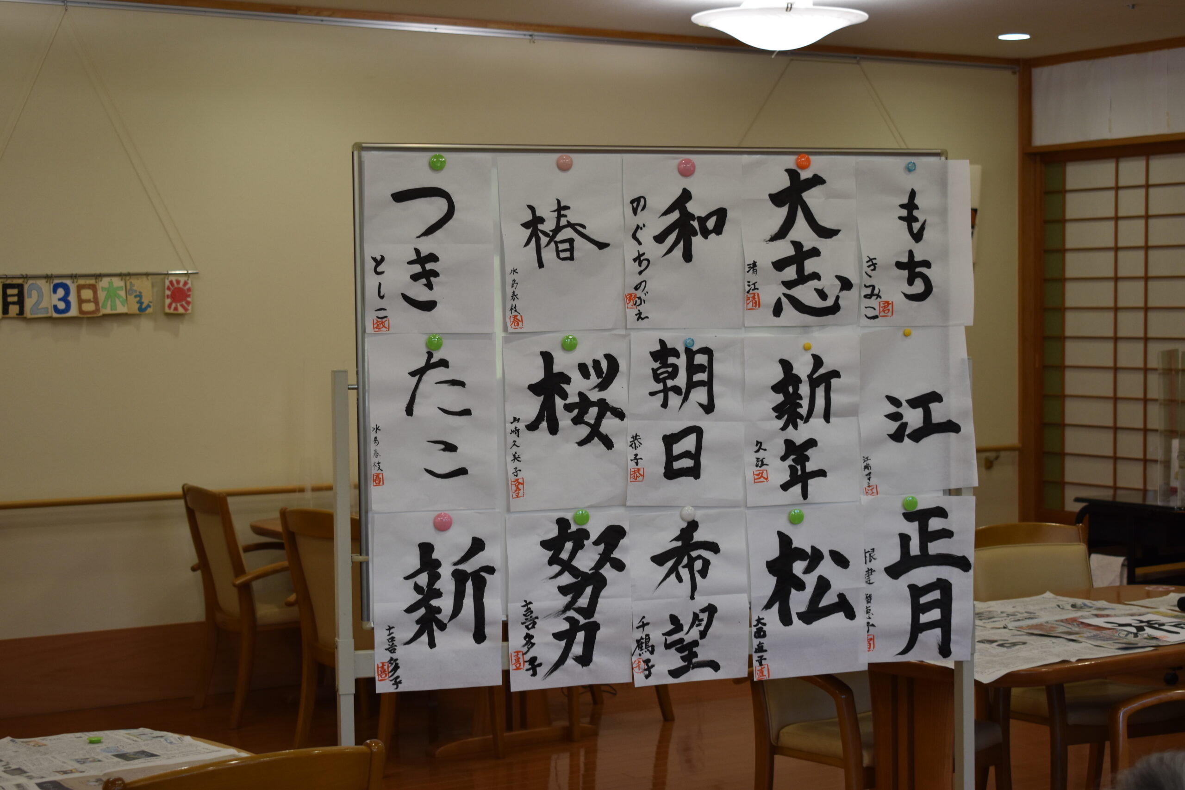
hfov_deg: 31.9
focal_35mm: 63
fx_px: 2074
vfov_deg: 21.6
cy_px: 395
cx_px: 592
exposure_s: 1/60
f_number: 5
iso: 400
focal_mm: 42
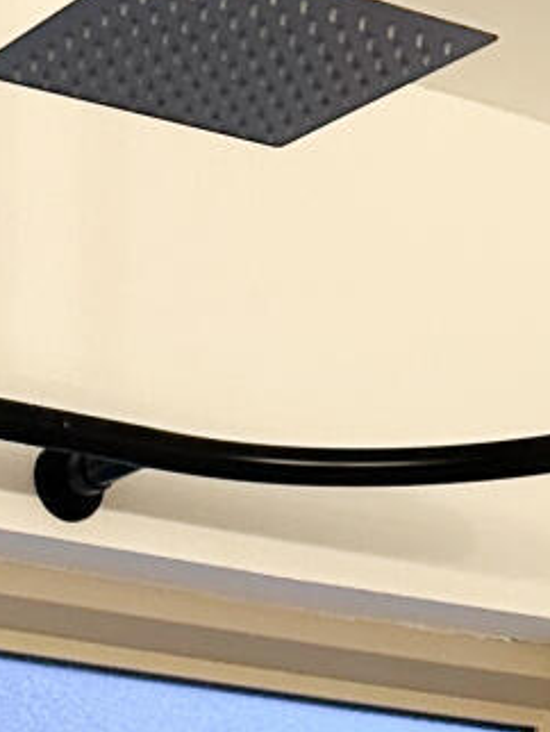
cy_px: 1698
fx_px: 3152
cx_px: 132
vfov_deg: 11.3
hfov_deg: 10.0
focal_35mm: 149
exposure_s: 1/60
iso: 500
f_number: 1.8
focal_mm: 6.86
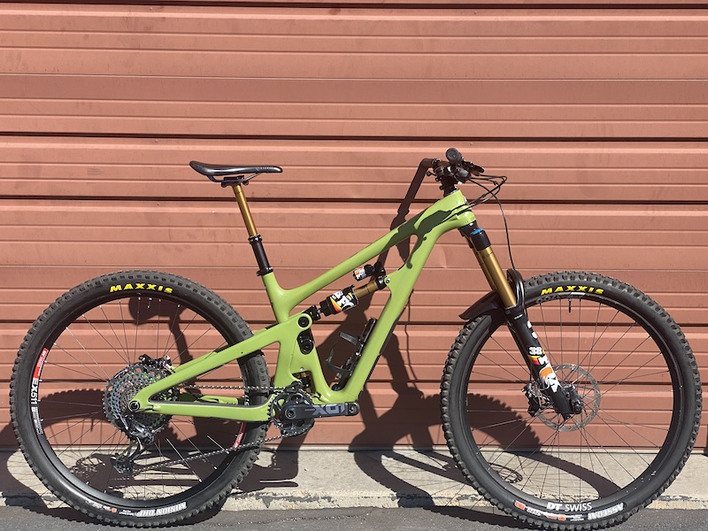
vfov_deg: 28.0
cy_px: 266
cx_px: 354
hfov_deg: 36.8
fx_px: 1064
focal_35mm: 52
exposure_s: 1/1043
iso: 20
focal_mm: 6
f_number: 2
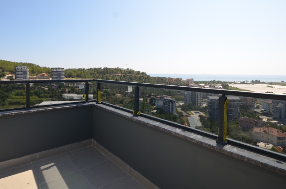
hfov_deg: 84.0
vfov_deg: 61.0
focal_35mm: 20
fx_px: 159
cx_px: 132
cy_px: 72
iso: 100
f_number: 8
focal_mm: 10
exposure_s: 1/250
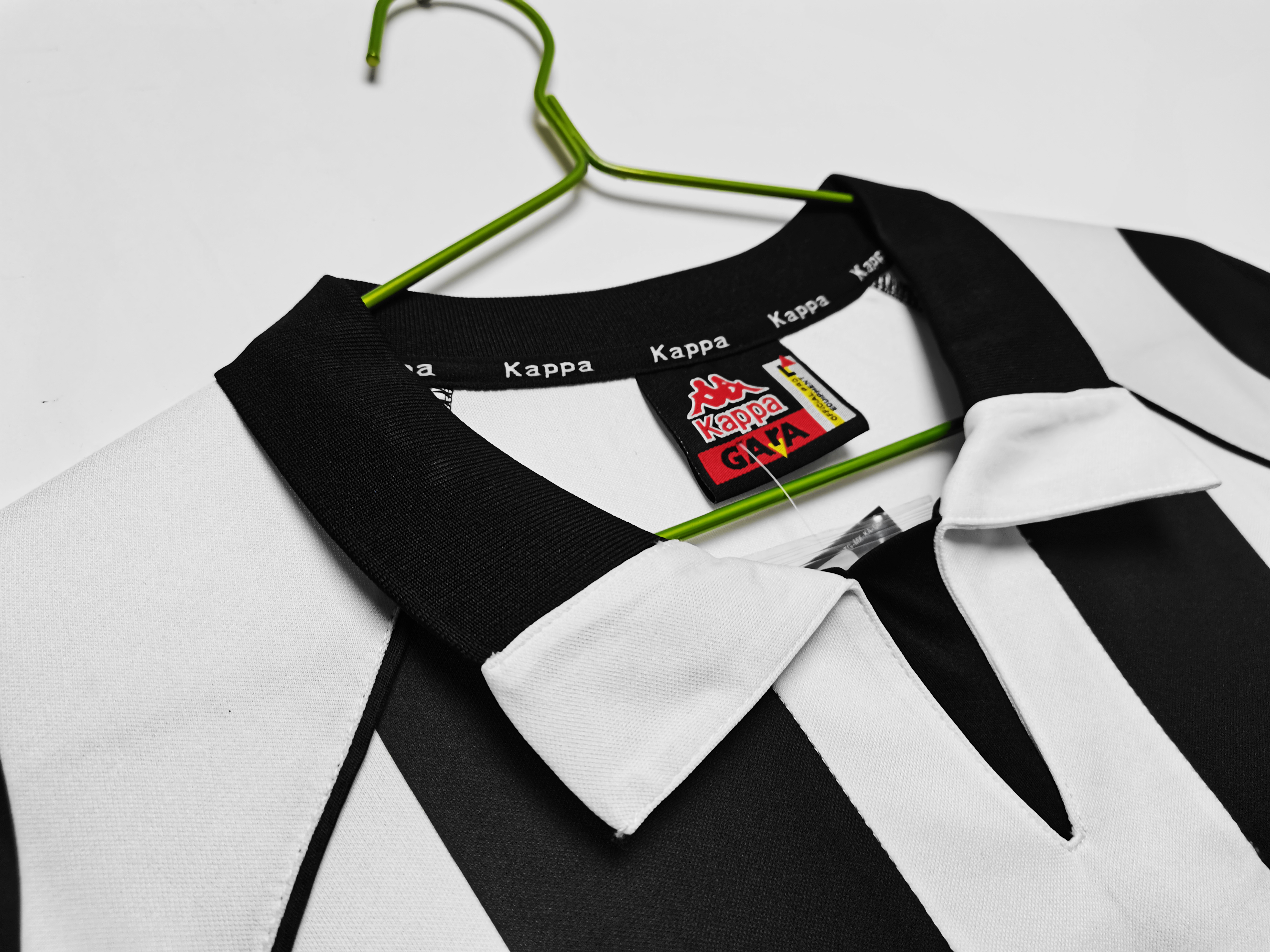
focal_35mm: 26
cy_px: 476
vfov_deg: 53.1
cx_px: 635
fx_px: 954
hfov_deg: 67.3
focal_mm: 5.58
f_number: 1.8
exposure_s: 1/99.9
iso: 64
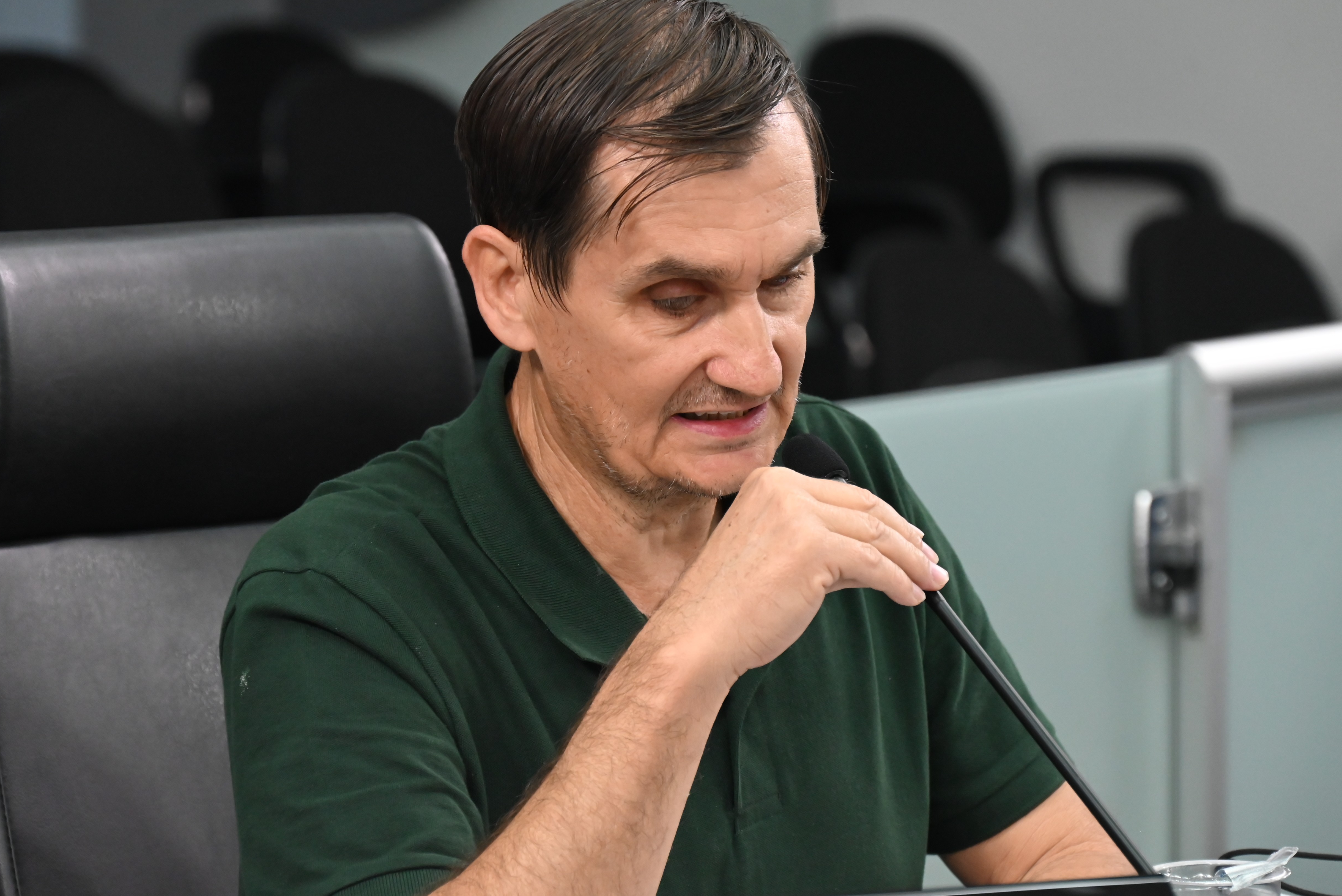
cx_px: 692
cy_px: 437
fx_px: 6898
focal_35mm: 185
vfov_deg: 7.4
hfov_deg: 11.1
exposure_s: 1/200
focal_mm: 150
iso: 3200
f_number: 6.3
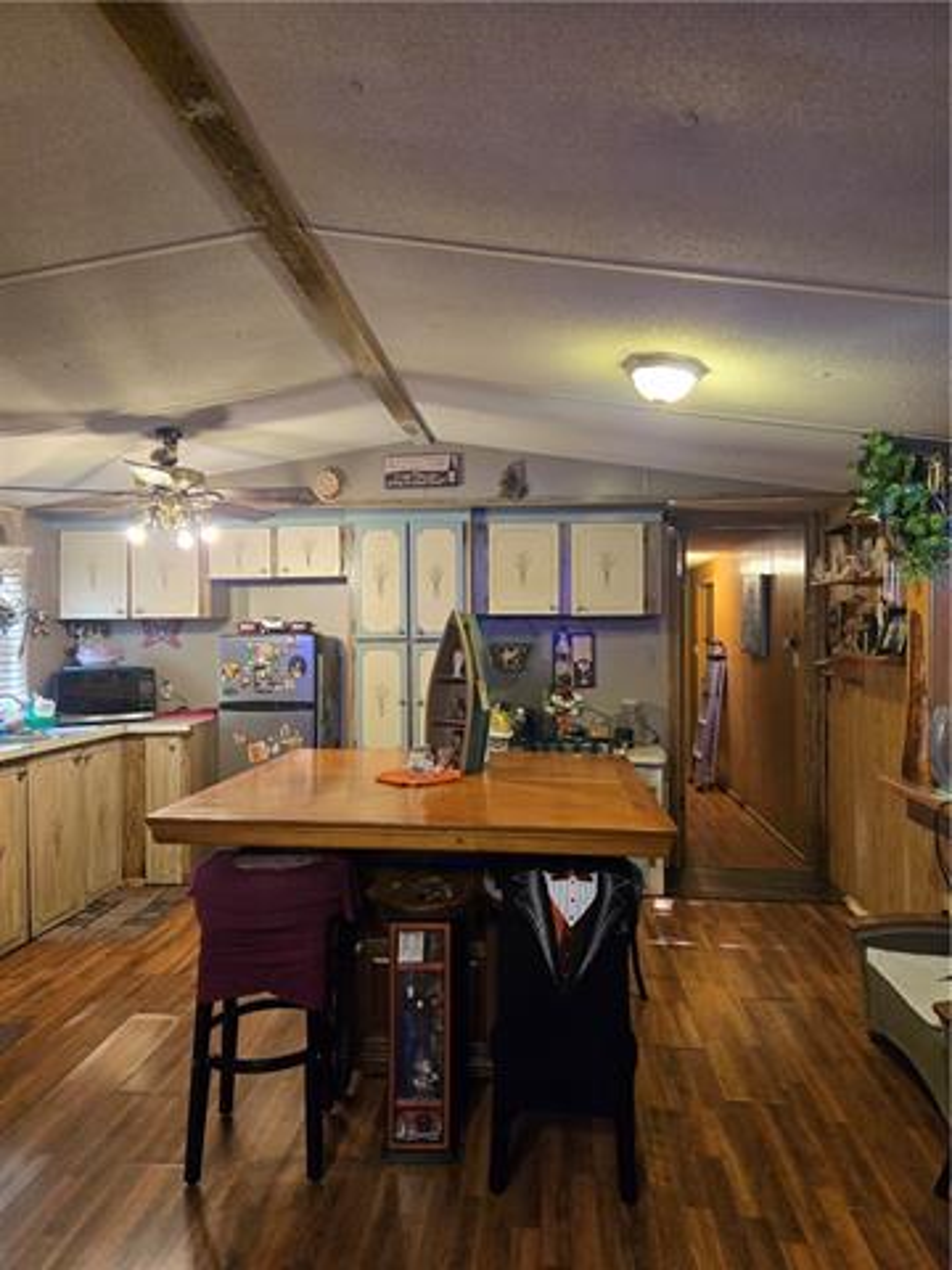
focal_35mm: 23
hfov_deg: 58.9
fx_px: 843
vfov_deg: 73.9
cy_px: 635
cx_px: 476
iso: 500
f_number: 1.8
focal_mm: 5.4
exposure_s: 1/120
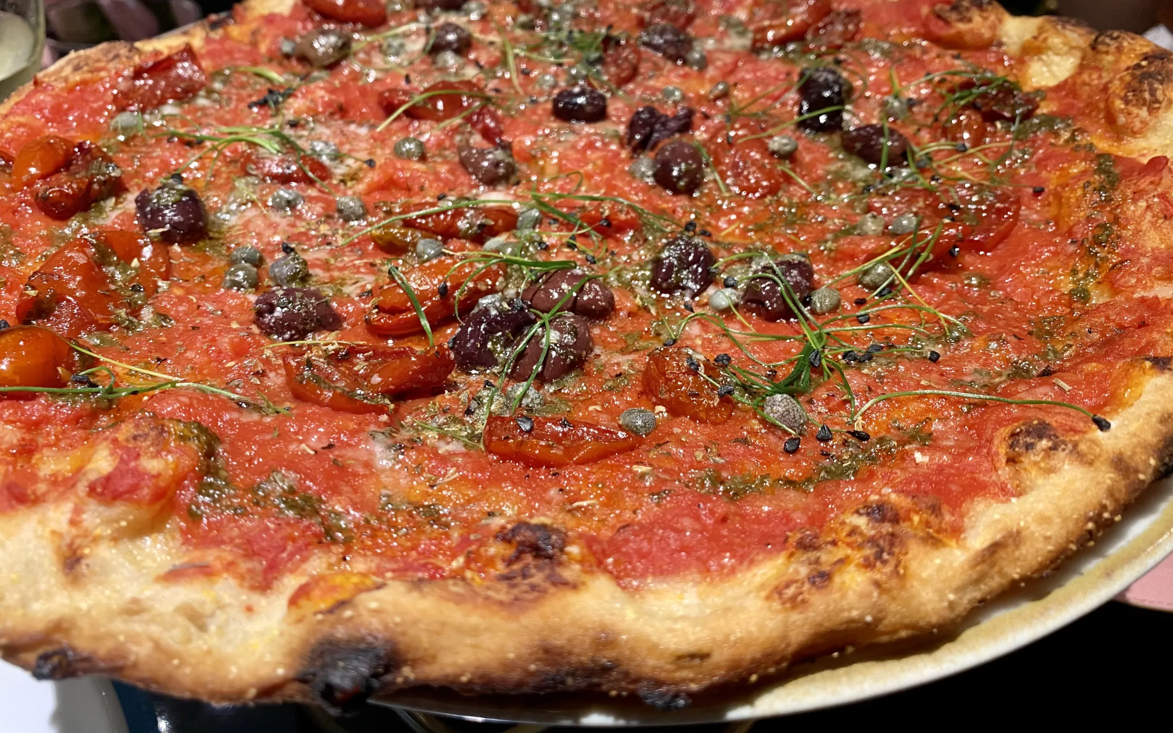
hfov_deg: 66.5
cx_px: 587
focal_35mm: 28
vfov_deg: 44.3
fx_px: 895
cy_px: 296
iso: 125
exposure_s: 1/79
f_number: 1.8
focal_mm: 4.25
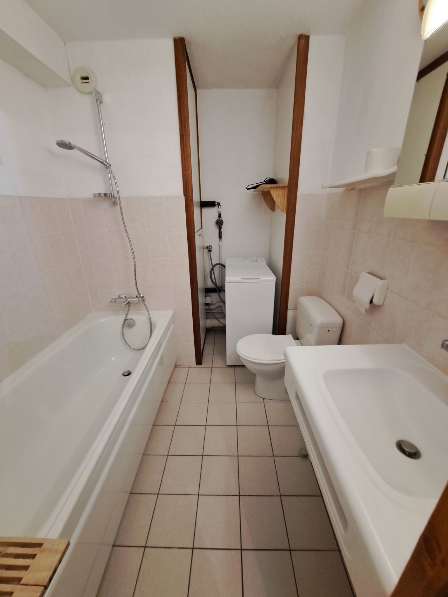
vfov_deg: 106.2
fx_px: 224
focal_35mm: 13
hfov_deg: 89.9
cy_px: 298
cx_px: 224
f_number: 2.2
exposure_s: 1/25
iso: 200
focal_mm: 1.74
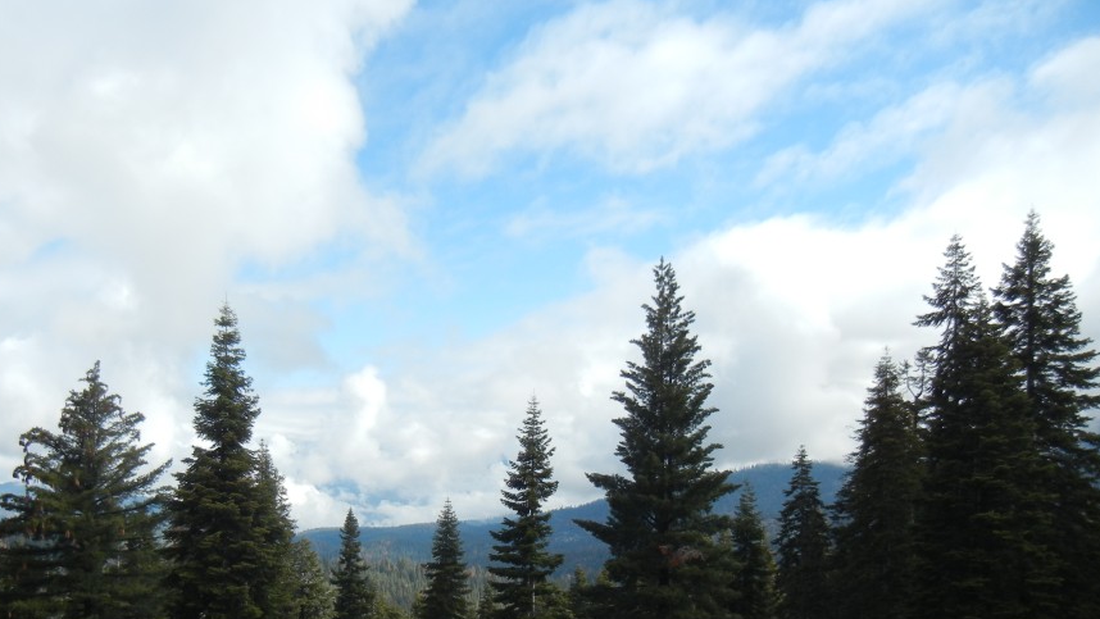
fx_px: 1138
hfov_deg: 51.3
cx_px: 453
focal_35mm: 39
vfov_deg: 29.9
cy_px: 469
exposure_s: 1/288
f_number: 7
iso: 160
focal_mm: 5.4
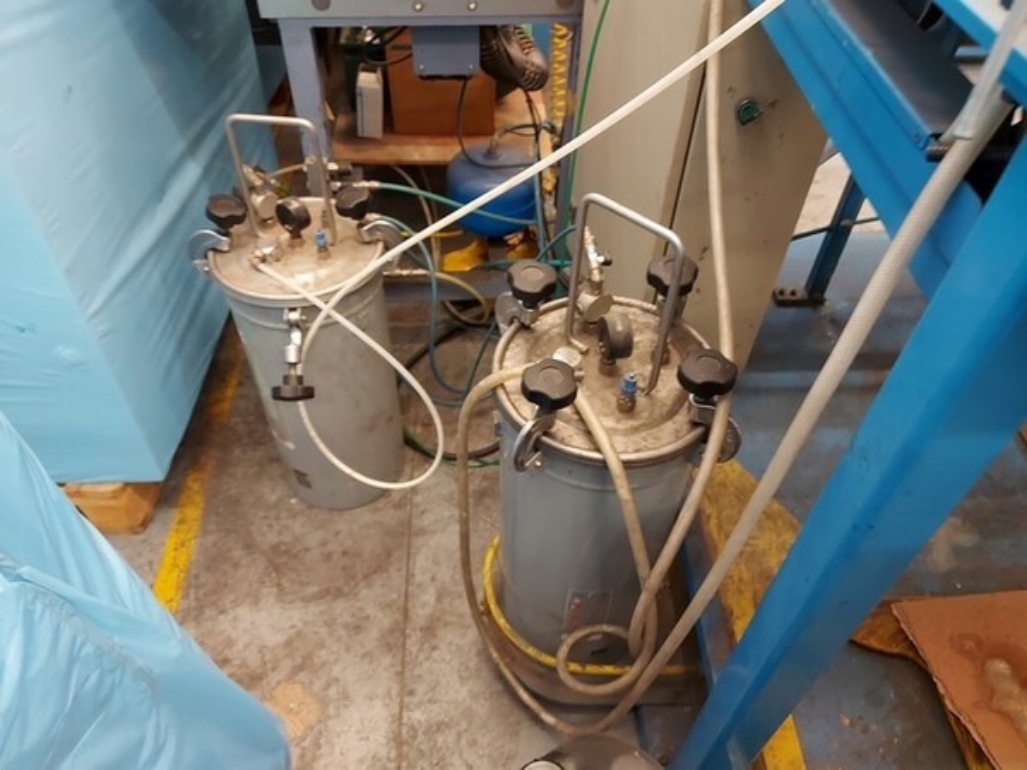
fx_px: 712
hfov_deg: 71.6
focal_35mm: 24
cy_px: 385
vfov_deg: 56.8
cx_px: 514
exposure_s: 1/24
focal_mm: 5.23
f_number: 1.8
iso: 320
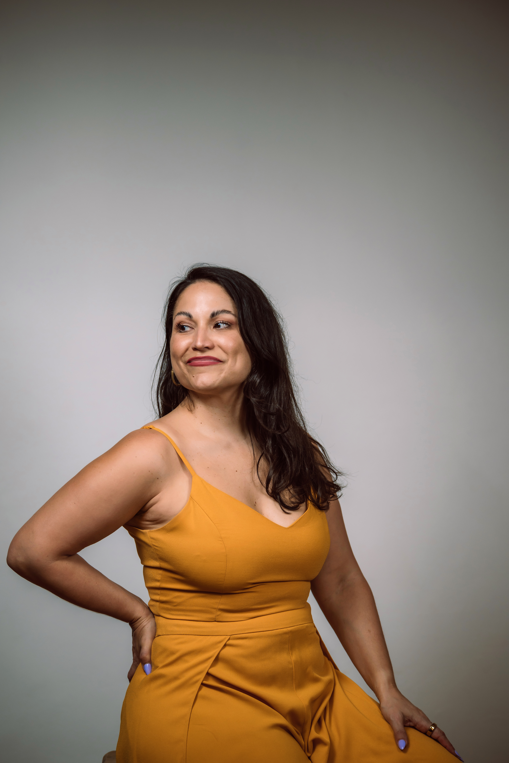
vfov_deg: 21.5
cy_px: 382
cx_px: 254
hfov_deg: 14.4
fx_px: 2015
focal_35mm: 95
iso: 200
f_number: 2.8
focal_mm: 95
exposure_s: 1/100
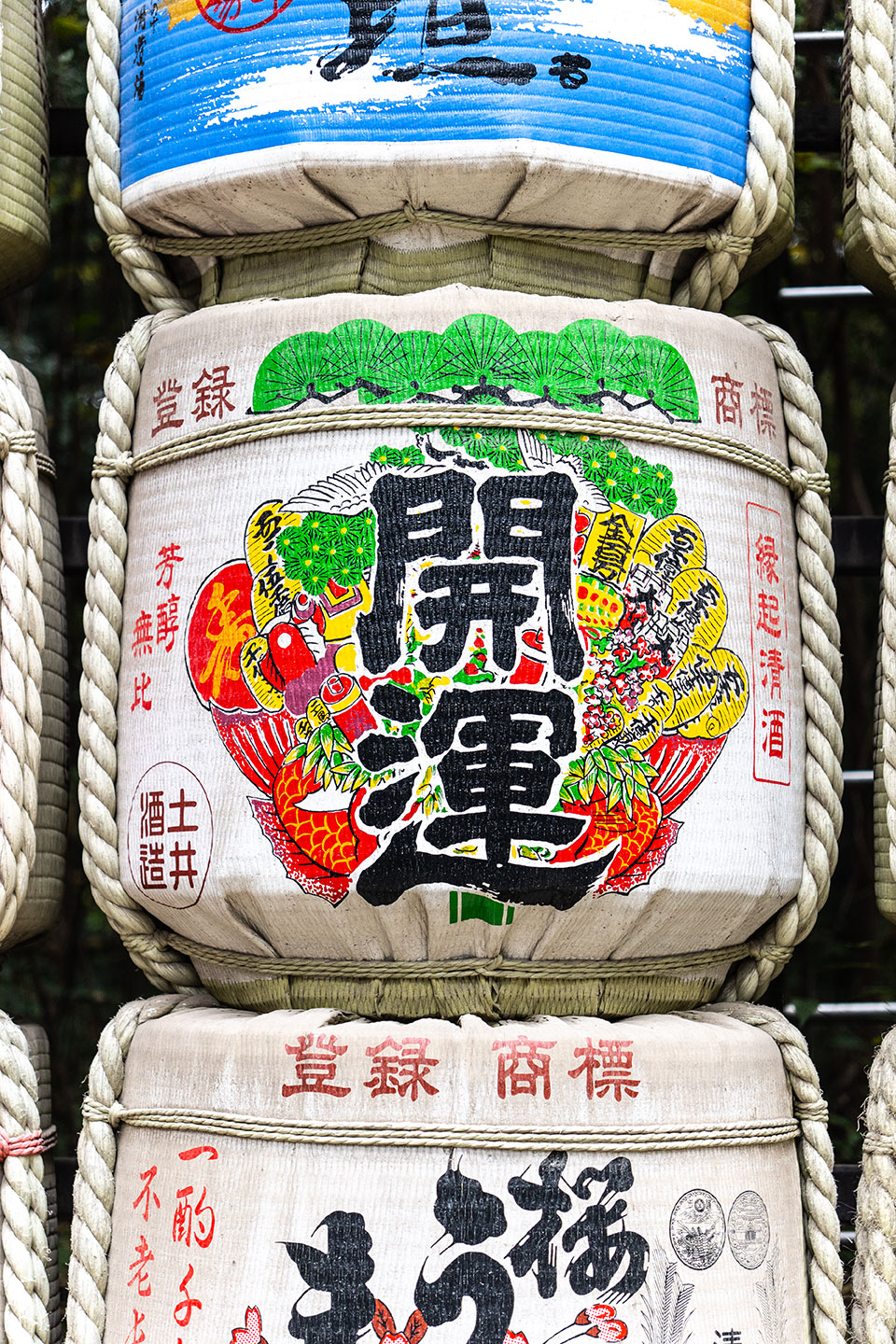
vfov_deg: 27.0
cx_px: 448
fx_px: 2800
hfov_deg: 18.2
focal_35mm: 75
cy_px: 672
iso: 250
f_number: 2.8
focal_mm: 50
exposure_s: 1/160
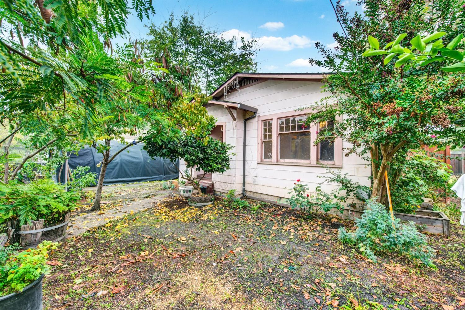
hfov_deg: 104.2
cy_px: 155
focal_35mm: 14
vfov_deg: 81.3
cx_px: 232
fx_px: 181
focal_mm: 14
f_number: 14
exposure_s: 1/10
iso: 100
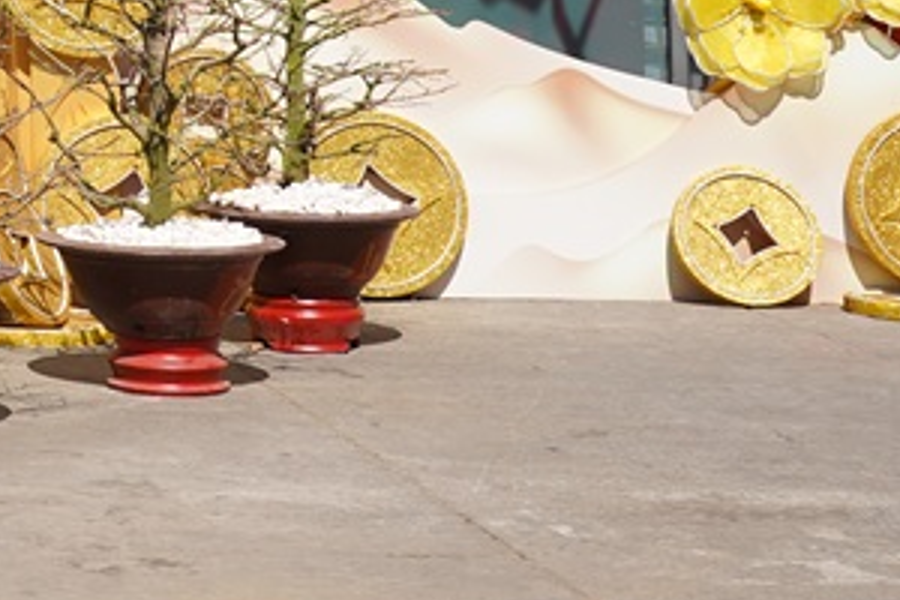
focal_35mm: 124
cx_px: -768
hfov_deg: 14.4
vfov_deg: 10.5
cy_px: -411
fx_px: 3100
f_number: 7.1
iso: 320
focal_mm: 31
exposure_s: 1/800
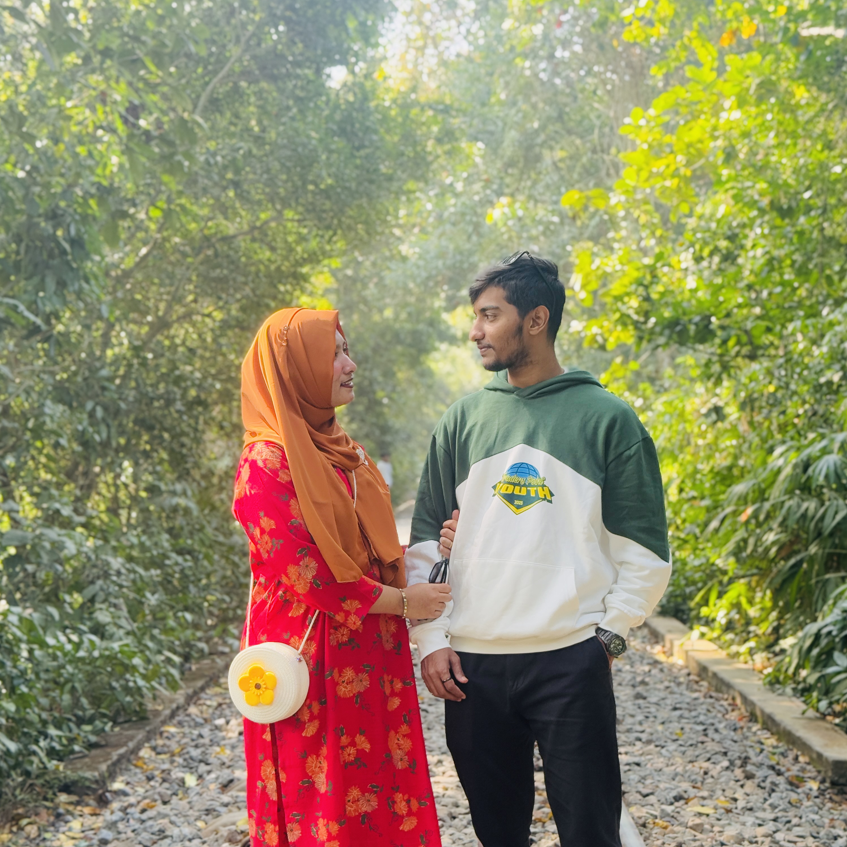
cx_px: 423
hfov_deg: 30.0
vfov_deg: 29.9
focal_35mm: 57
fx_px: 1578
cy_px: 521
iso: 125
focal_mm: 6.76
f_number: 1.78
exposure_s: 1/189
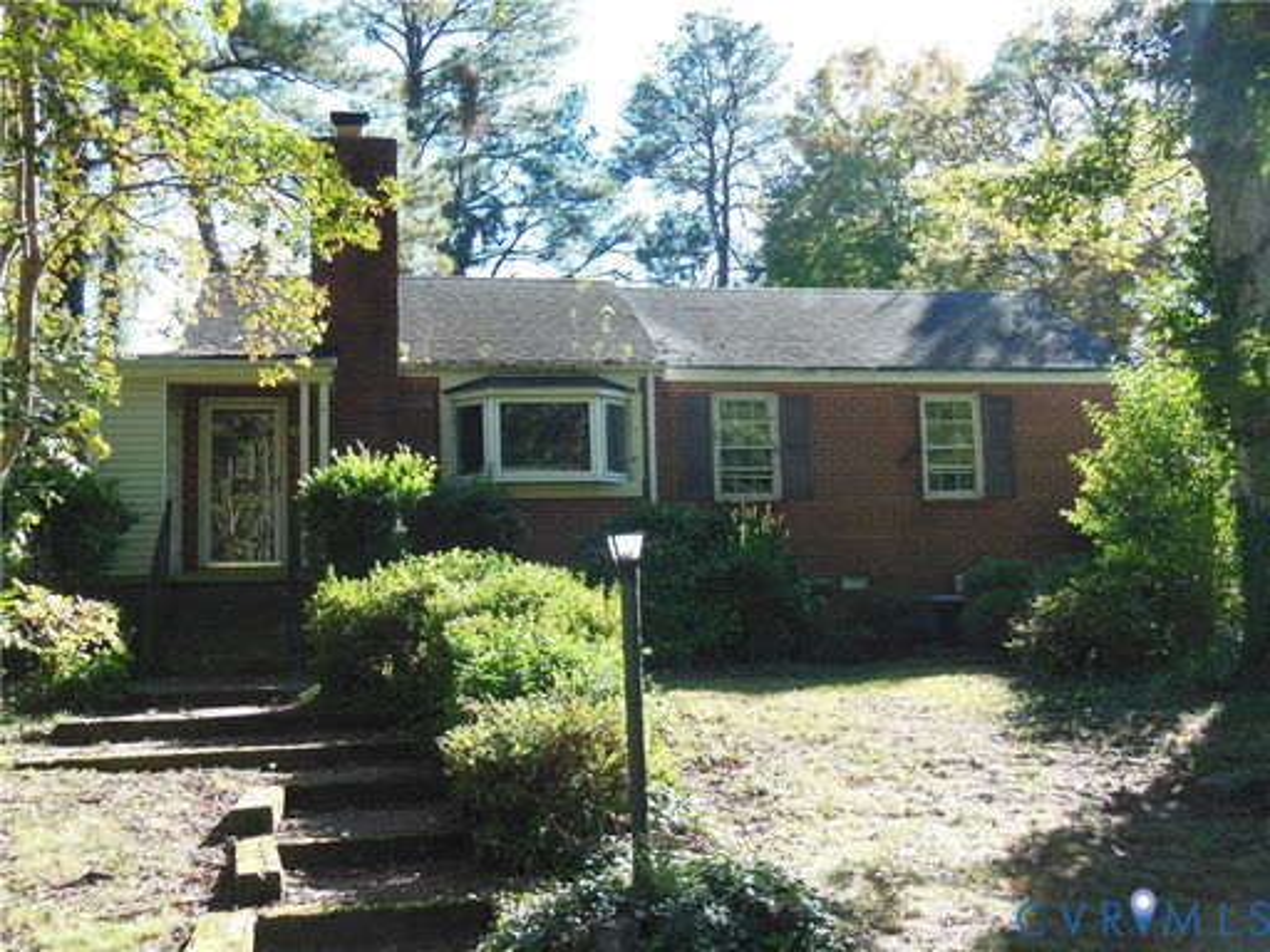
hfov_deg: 47.9
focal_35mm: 39
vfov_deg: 36.8
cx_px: 635
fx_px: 1431
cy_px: 476
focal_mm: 6.9
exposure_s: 1/125
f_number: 4.1
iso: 125
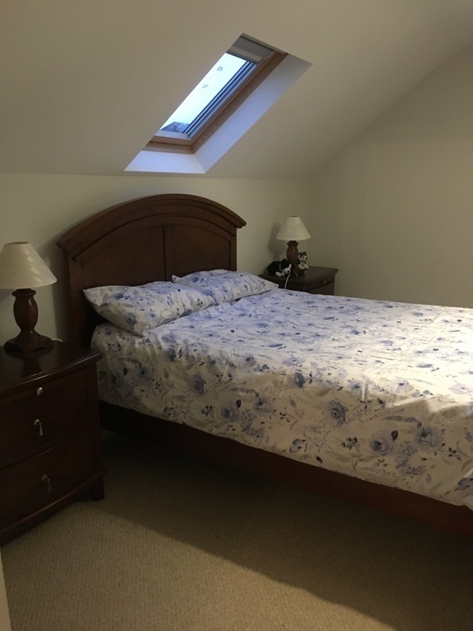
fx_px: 528
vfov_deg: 61.7
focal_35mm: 29
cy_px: 316
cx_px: 236
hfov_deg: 48.2
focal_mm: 4.15
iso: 400
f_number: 2.2
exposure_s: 1/17
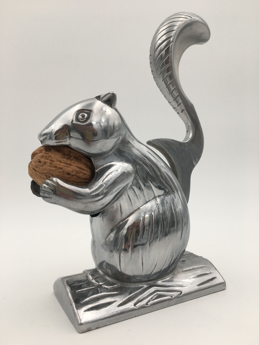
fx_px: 289
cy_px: 172
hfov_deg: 48.2
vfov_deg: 61.7
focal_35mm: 29
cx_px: 130
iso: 25
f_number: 2.2
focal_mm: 4.15
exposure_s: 1/50
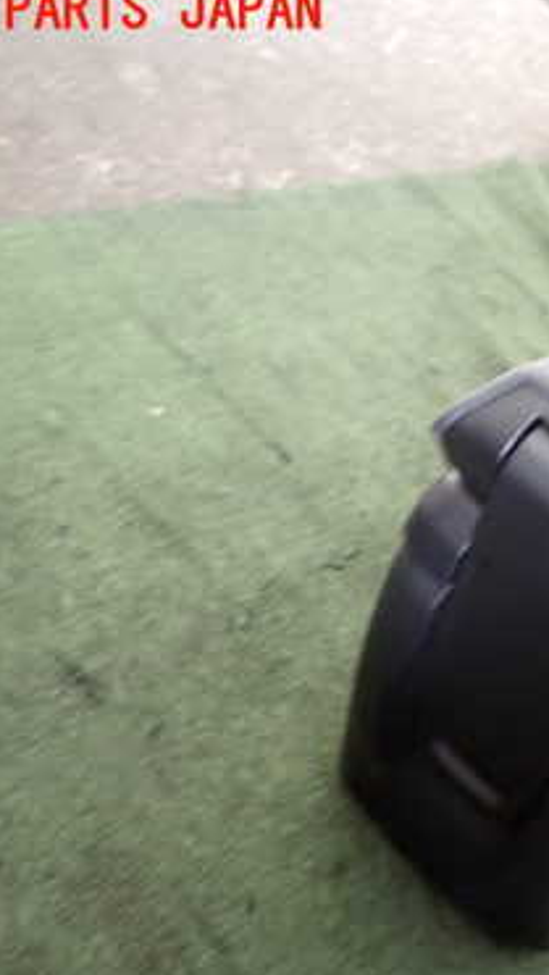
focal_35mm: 44
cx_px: 633
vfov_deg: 46.2
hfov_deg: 24.9
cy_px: 570
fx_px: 1137
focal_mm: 4.5
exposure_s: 1/30
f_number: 2
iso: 320
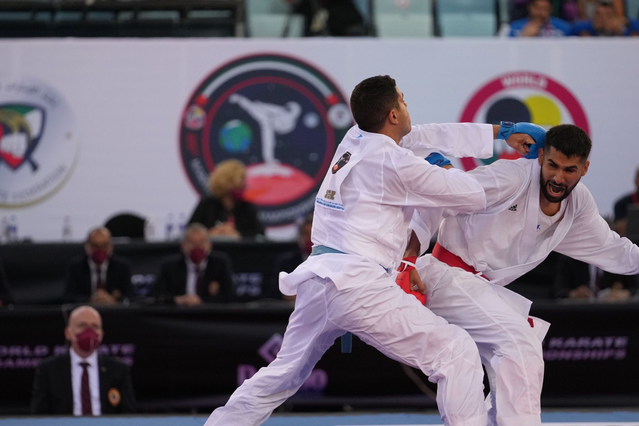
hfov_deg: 6.9
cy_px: 213
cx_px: 320
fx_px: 5325
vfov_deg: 4.6
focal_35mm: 300
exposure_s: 1/1000
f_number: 2.8
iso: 2000
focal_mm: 200
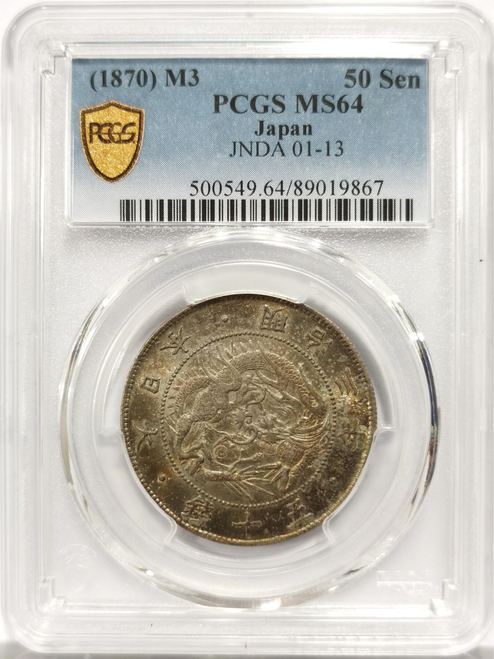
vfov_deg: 35.5
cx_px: 247
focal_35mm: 54
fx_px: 1028
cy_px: 330
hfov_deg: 27.0
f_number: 16
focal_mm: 5.56
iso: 160
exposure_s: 1/100
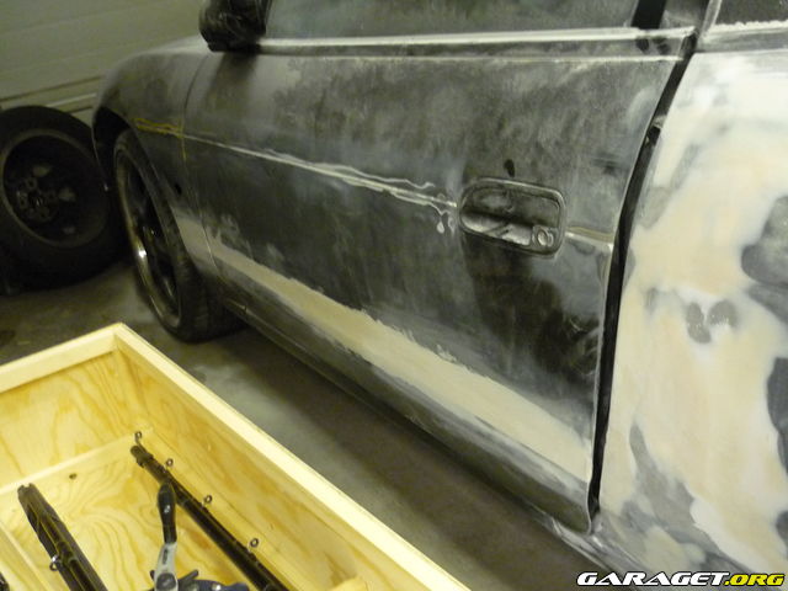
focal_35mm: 38
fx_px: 865
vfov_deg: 37.7
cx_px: 394
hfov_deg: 49.0
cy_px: 296
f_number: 2.8
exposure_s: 1/10
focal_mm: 5.5
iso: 400
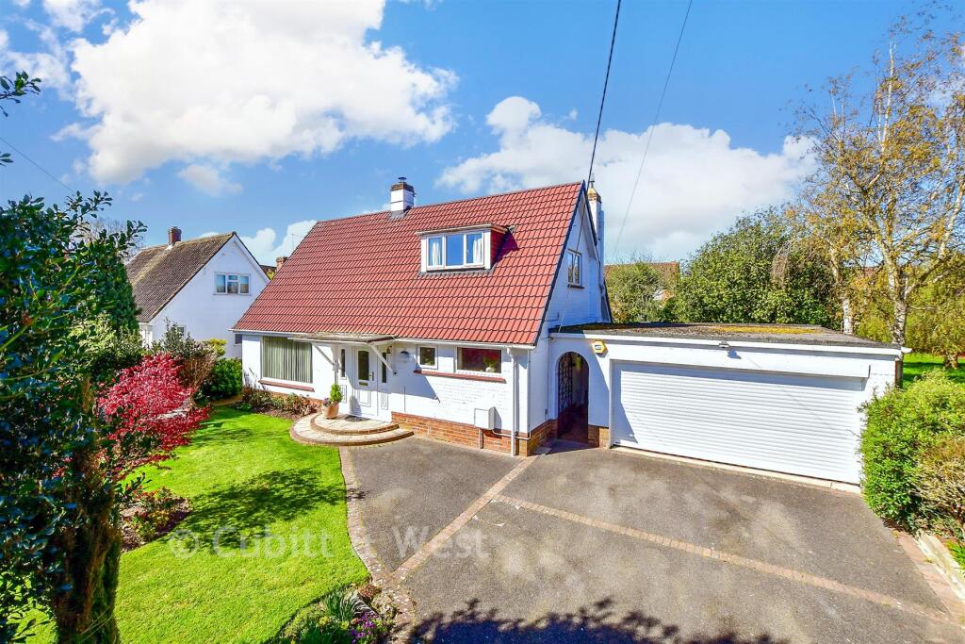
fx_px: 402
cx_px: 482
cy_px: 322
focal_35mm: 15
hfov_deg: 100.4
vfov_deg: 77.3
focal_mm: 10
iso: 400
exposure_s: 1/1000
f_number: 8
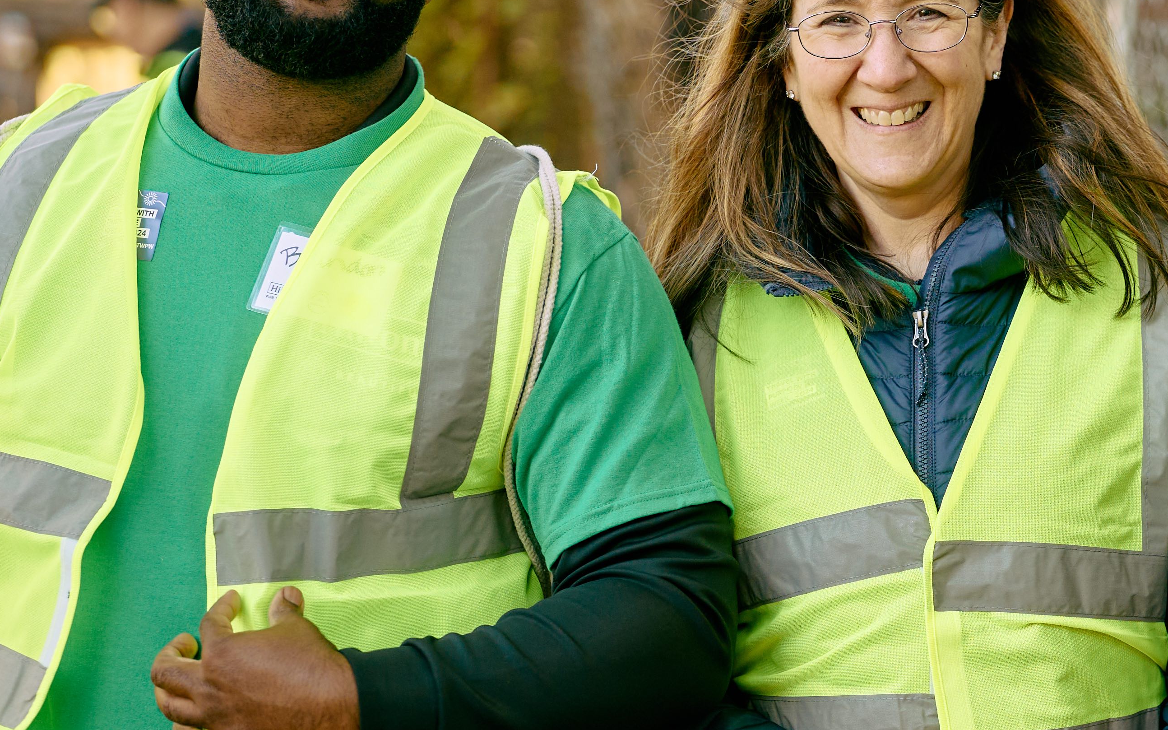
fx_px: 4392
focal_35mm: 138
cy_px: 456
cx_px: 1066
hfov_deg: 15.0
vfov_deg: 9.5
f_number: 1.8
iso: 250
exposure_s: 1/500
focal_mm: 50
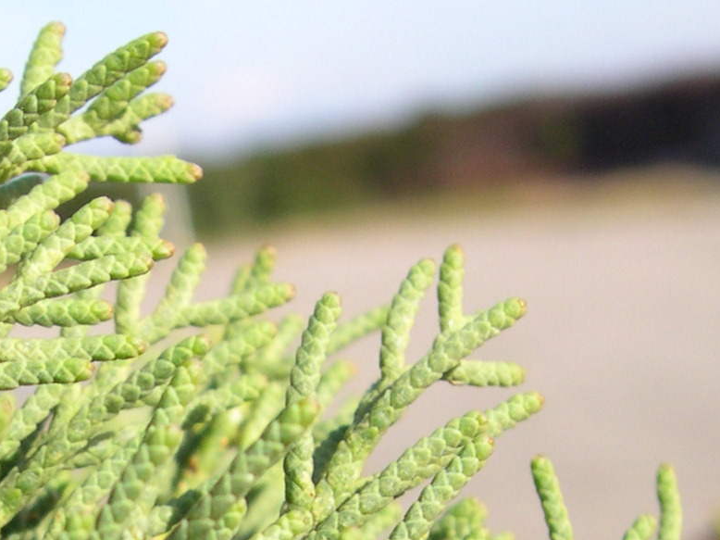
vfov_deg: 12.8
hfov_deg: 17.3
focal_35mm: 111
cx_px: -18
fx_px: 2308
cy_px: 730
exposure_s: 1/121
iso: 100
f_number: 7.6
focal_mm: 8
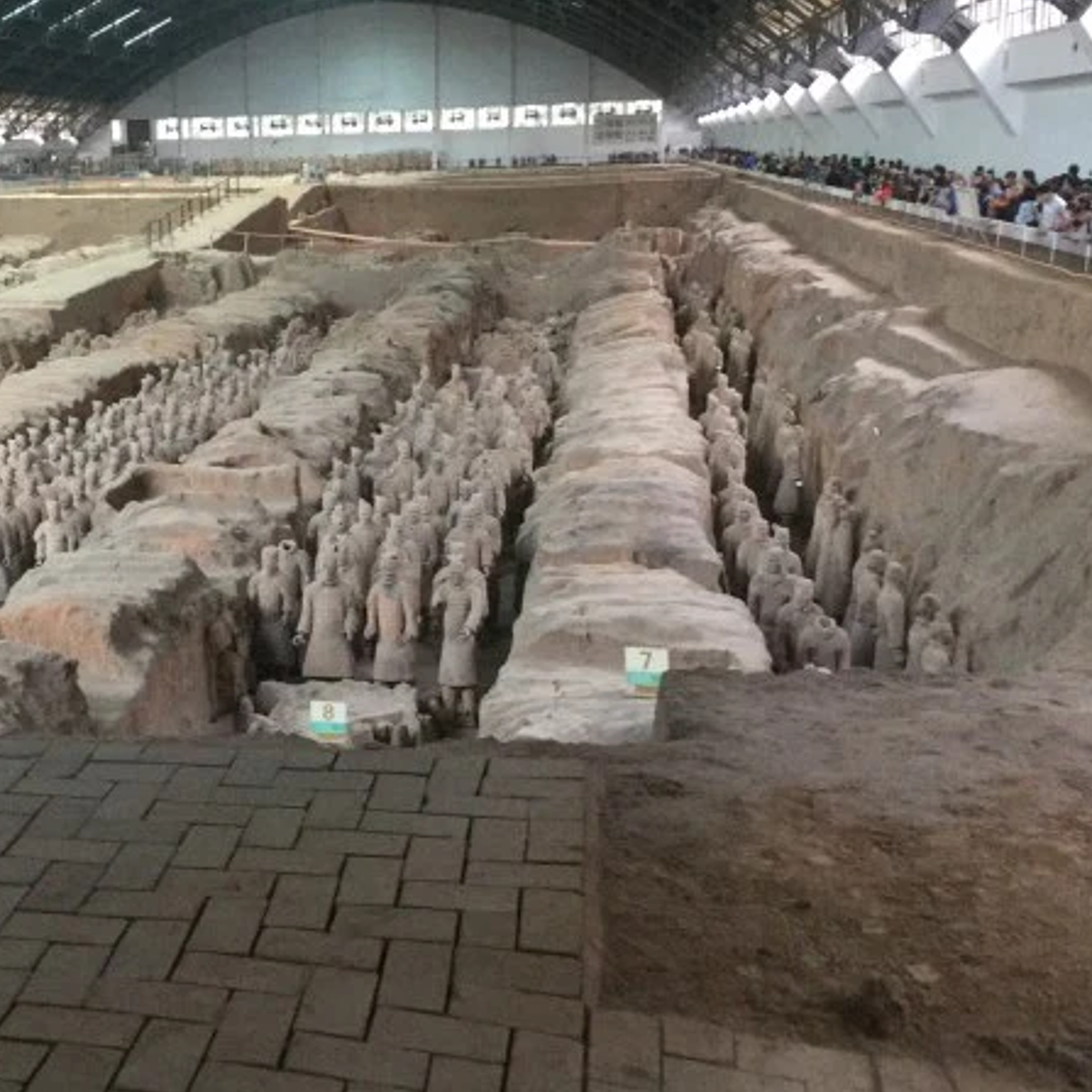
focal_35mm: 49
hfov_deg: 34.1
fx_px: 1749
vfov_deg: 34.7
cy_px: 594
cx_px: 296
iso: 200
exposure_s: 1/17
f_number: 2.4
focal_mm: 3.3
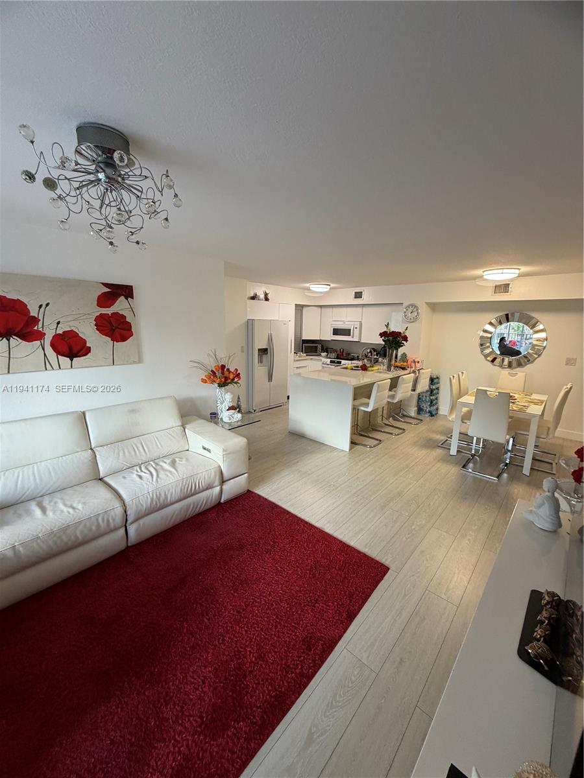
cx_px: 292
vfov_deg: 102.1
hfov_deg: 85.7
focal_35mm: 14
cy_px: 389
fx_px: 315
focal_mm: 2.22
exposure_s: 1/60
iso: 250
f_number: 2.2
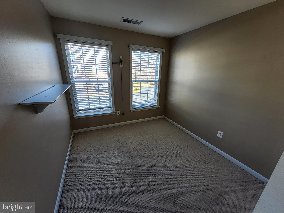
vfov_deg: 90.0
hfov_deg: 106.1
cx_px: 142
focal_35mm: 13
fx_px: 107
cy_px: 106
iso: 40
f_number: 2.2
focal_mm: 1.13
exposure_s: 1/60
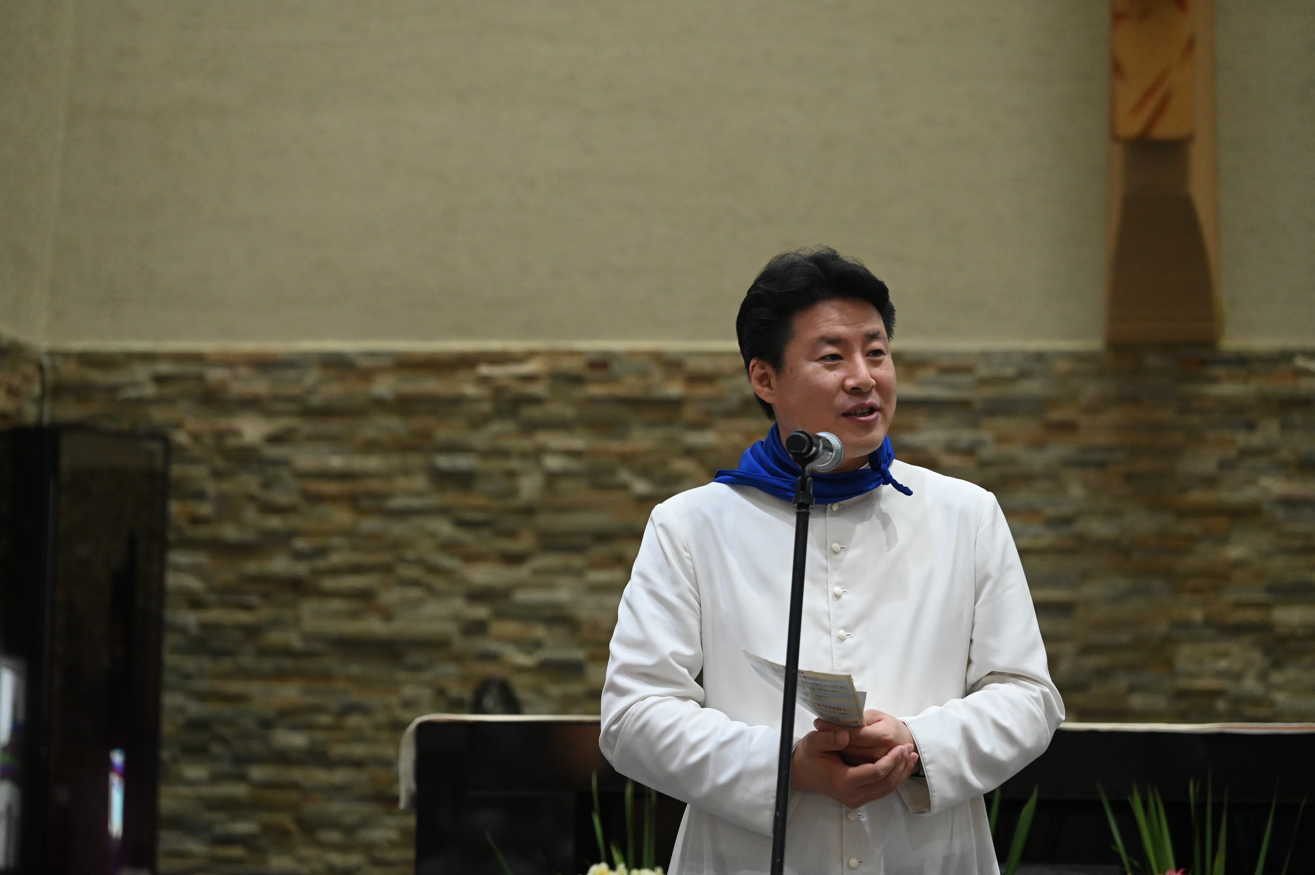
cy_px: 438
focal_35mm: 115
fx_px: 4198
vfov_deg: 11.9
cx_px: 658
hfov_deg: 17.8
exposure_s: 1/250
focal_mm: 115
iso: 5000
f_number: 4
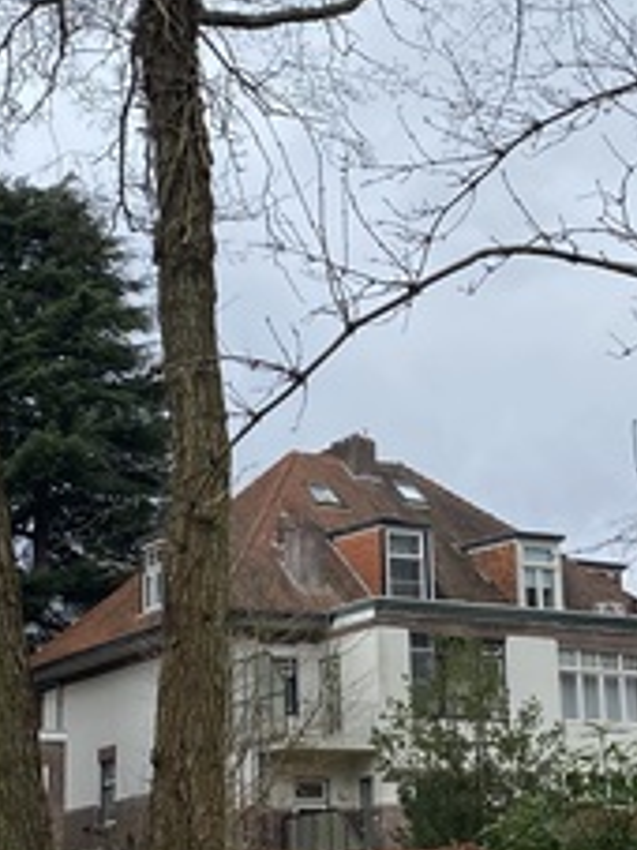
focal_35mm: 88
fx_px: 2161
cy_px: 359
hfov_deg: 16.7
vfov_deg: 22.2
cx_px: 431
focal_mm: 4.25
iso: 32
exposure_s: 1/1182
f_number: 1.8
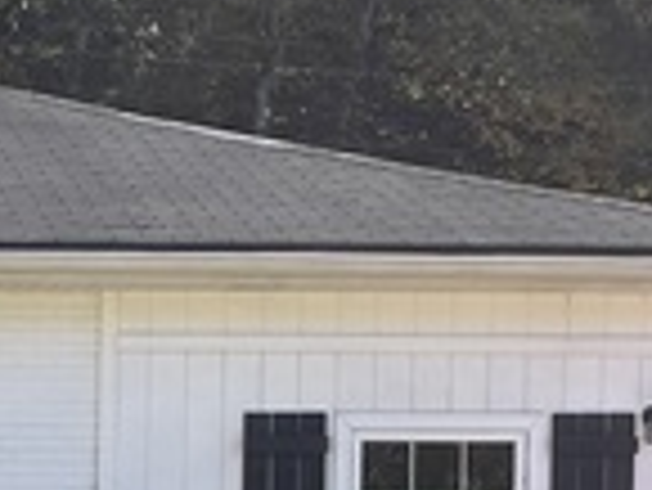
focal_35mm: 143
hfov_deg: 12.8
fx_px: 2696
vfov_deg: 10.2
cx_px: -445
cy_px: 629
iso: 50
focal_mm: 4.2
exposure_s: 1/1642
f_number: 1.6
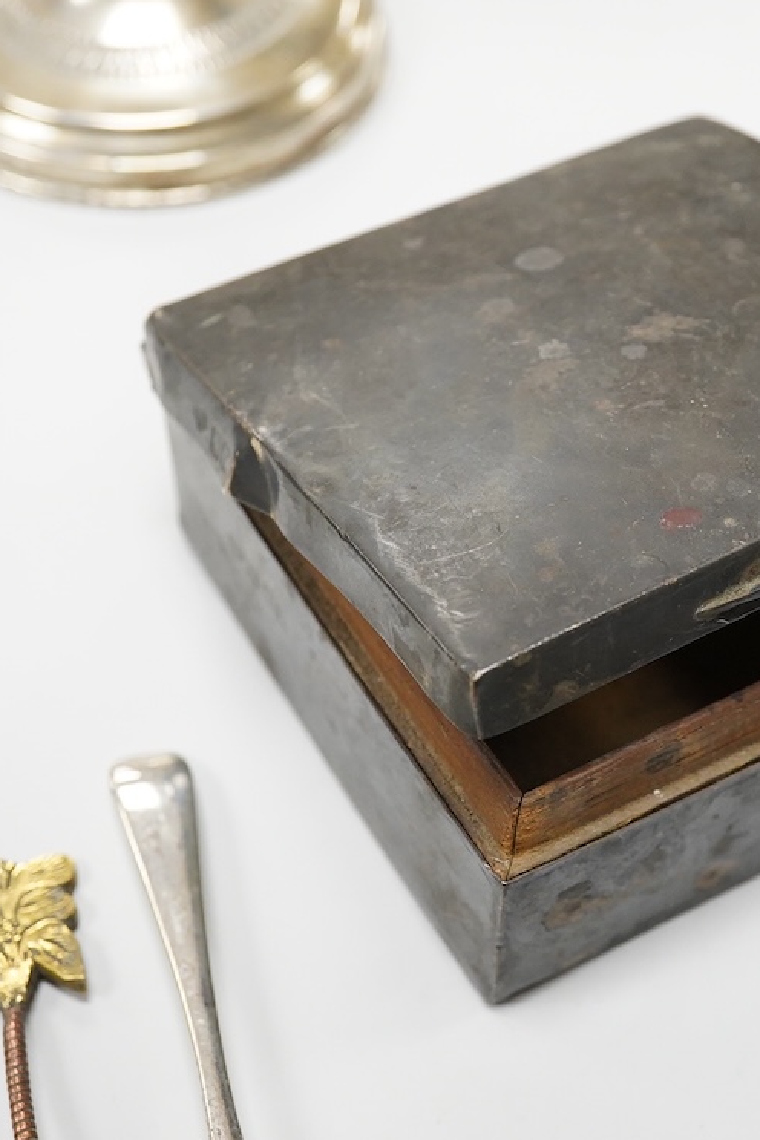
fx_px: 2153
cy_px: 572
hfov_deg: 19.8
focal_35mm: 68
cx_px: 608
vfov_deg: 29.7
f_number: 8
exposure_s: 1/200
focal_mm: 30
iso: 2500
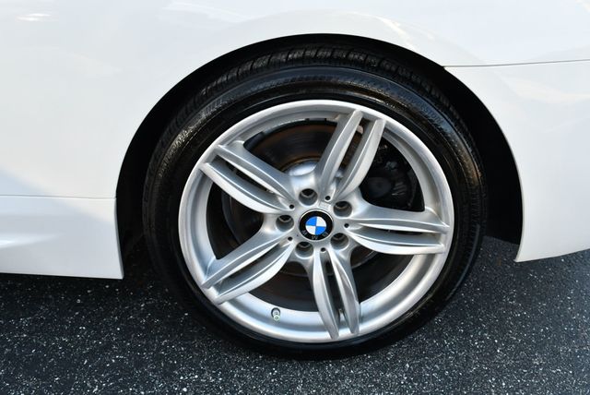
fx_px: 591
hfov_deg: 53.1
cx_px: 295
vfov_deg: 36.9
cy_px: 198
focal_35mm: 36
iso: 400
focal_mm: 18
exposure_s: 1/250
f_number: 5.6
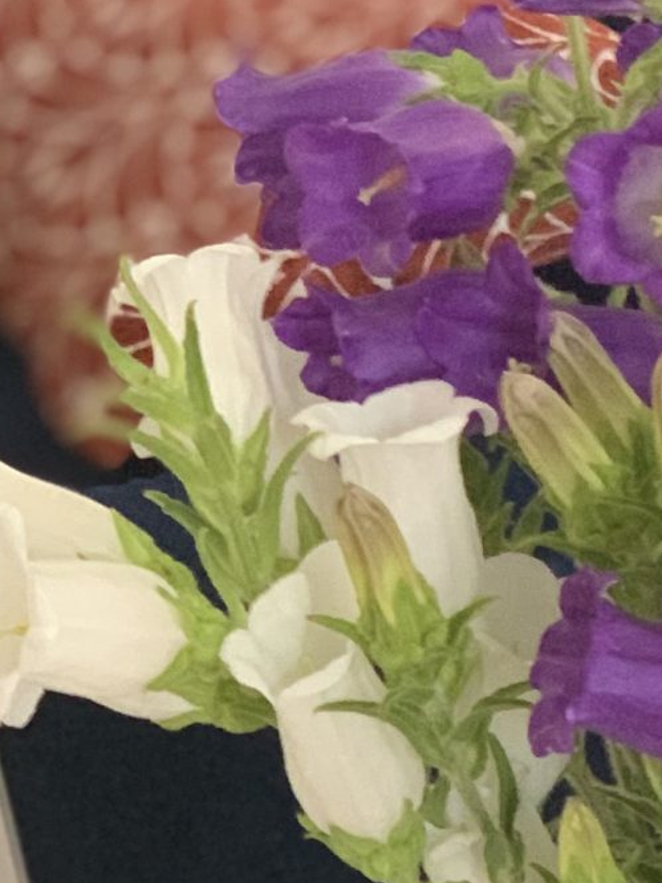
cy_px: 610
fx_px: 5103
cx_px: 923
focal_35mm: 200
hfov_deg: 7.3
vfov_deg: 9.9
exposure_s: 1/60
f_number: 2.4
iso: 200
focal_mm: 6
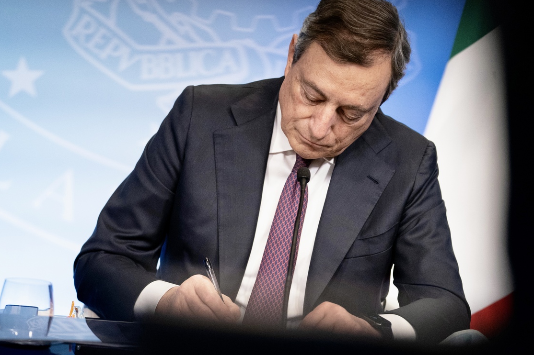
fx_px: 2106
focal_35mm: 142
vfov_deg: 9.7
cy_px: 195
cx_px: 311
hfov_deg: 14.4
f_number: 2.8
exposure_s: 1/250
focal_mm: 113
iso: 3200
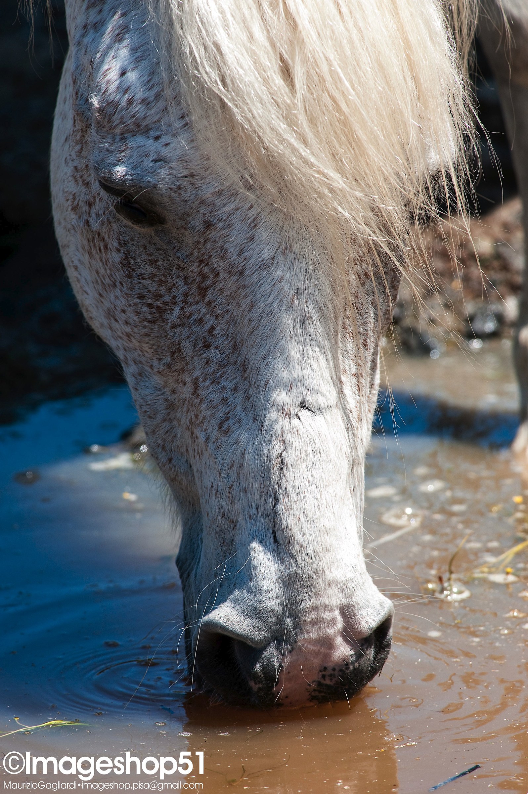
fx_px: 11018
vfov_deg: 4.1
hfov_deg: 2.7
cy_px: 397
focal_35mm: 500
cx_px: 264
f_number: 9.5
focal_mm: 500
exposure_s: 1/1500
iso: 1600
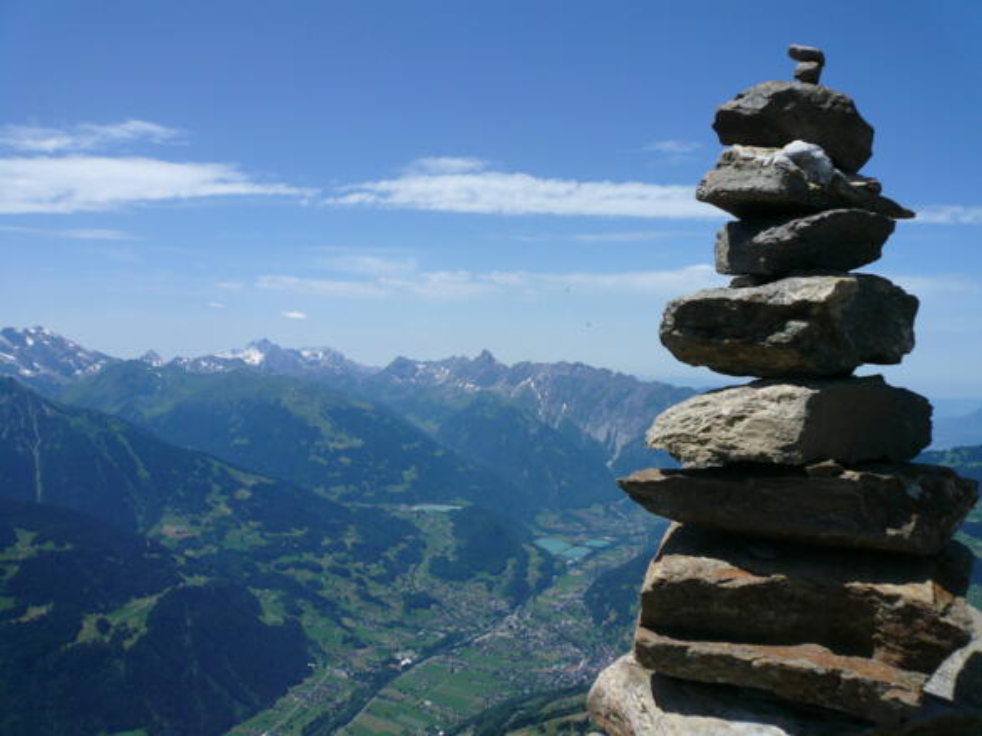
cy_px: 368
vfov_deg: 49.7
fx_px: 794
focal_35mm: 28
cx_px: 491
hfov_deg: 63.5
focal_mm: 4.6
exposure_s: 1/400
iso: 100
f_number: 8
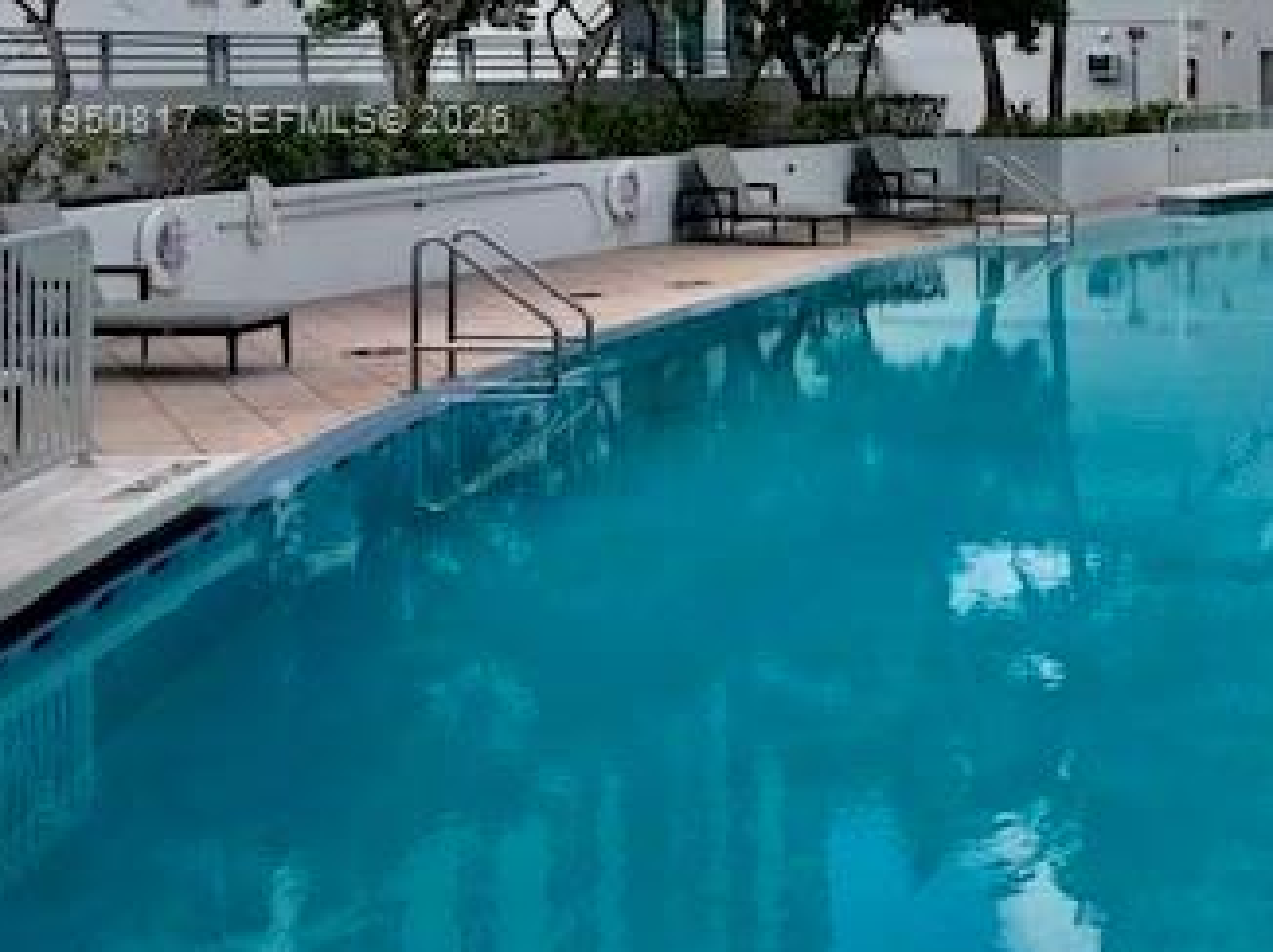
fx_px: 2021
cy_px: 121
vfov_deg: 25.8
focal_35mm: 55
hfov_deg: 32.6
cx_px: 1226
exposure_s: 1/1546
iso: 20
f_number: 1.8
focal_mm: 3.99
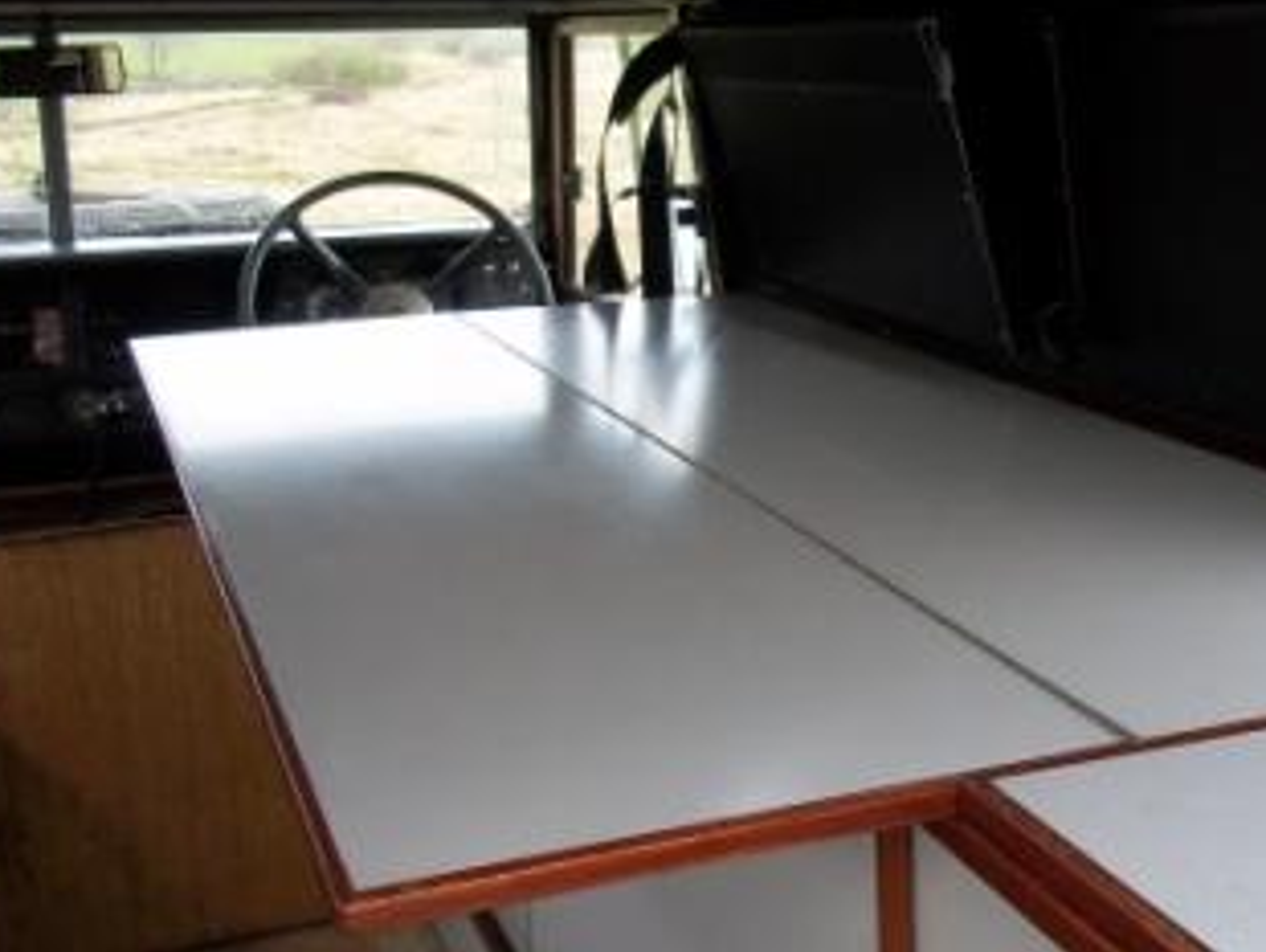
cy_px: 466
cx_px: 858
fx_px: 1903
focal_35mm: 52
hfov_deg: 36.4
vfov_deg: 28.1
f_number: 3.1
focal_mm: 6.5
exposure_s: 1/100
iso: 80
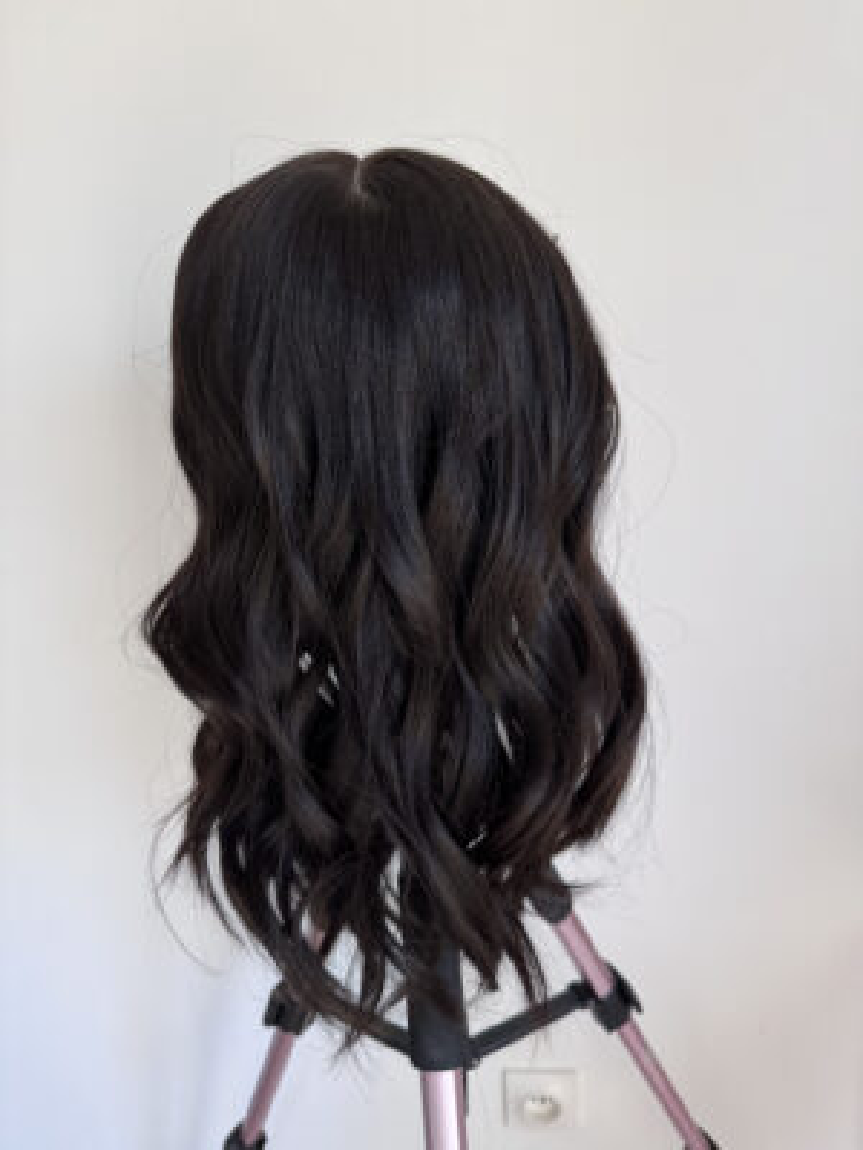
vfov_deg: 71.6
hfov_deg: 56.8
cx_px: 432
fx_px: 798
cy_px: 575
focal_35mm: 24
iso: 160
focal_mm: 6.76
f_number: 1.78
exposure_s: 1/121
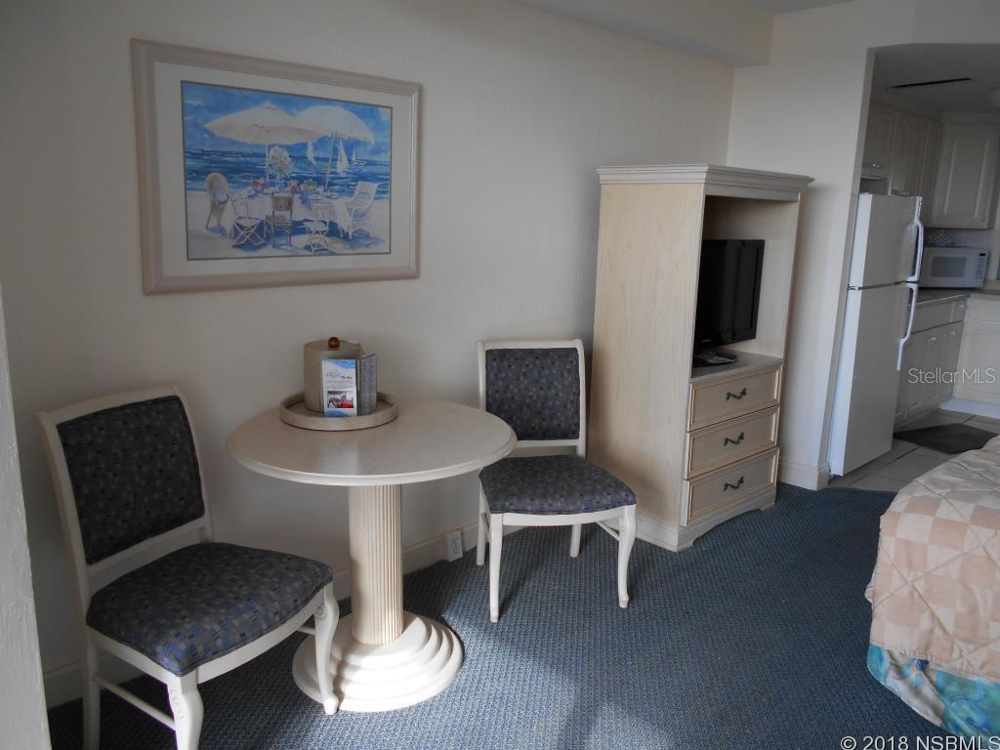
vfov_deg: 53.1
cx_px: 500
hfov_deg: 67.3
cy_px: 375
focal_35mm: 26
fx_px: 751
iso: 80
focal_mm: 4.6
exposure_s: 1/50
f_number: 3.2
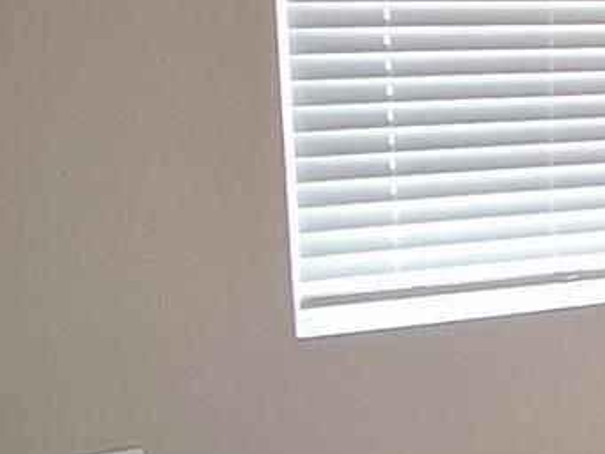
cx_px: 1263
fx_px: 1364
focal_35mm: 78
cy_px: 110
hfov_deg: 17.0
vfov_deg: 18.8
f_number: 2.2
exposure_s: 1/40
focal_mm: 1.74
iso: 80
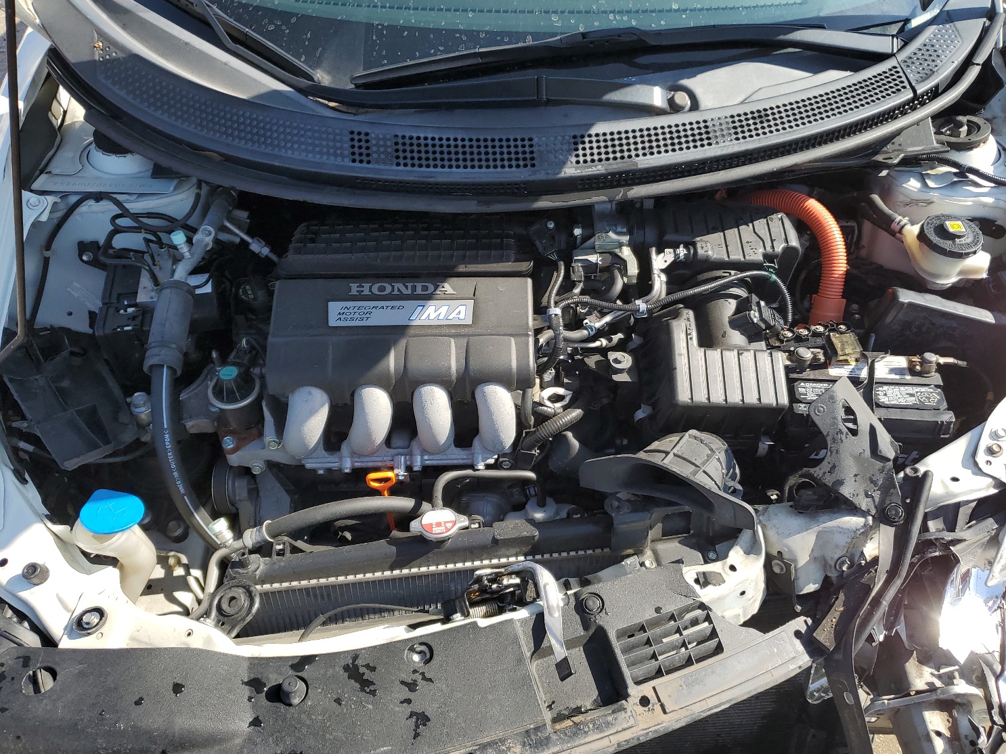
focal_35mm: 28
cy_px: 394
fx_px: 814
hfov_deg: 63.4
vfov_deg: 49.7
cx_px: 519
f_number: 1.5
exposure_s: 1/1667
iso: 50
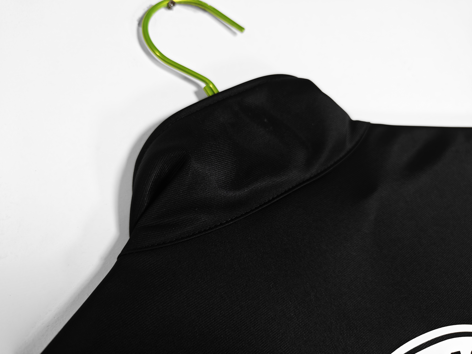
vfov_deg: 58.9
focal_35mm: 23
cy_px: 177
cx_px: 236
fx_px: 314
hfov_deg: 73.9
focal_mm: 8.67
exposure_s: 1/100
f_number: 1.75
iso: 114
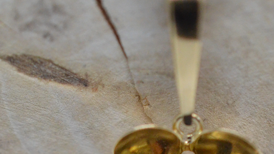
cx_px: 171
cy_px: 187
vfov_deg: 6.7
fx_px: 1315
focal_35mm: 181
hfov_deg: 11.9
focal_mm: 40
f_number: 4
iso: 3200
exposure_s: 1/2000
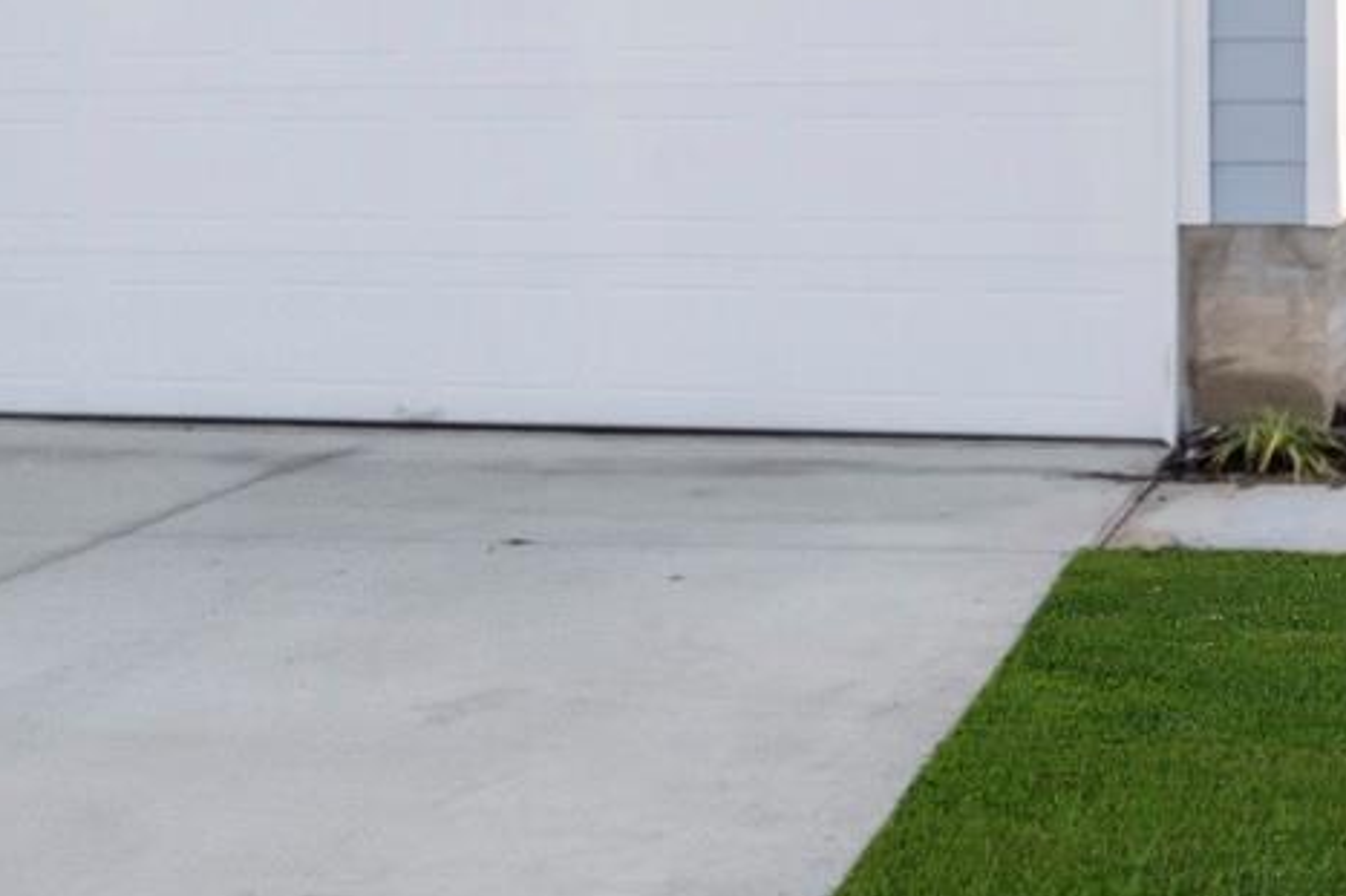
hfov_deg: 16.3
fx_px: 4672
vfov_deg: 10.6
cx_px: 927
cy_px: -406
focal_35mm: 125
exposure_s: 1/1250
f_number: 8
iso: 400
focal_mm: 24
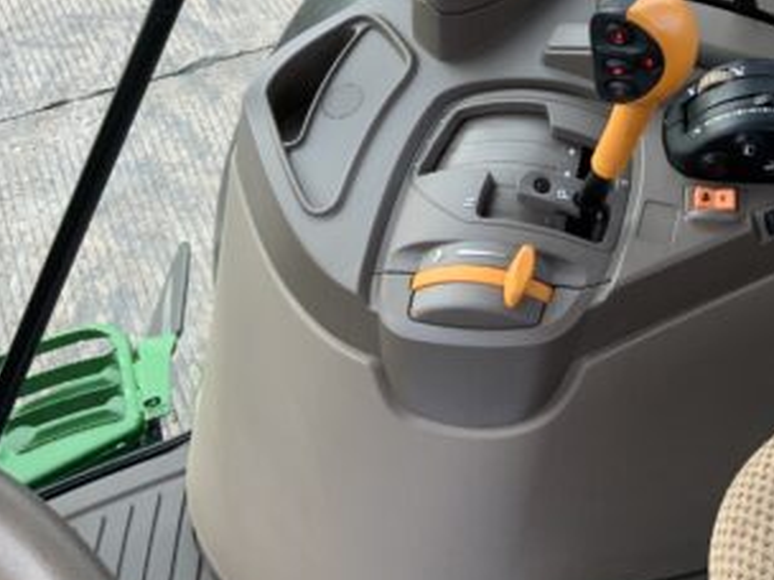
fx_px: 1364
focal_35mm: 61
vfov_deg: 23.0
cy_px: -3
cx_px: 667
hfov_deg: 30.5
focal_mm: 3
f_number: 1.8
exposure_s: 1/122
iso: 40
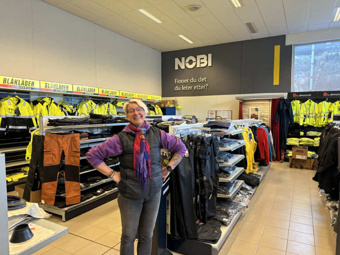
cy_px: 128
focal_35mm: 24
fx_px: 236
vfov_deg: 56.8
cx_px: 170
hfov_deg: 71.6
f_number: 1.78
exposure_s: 1/50
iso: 125
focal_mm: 6.86
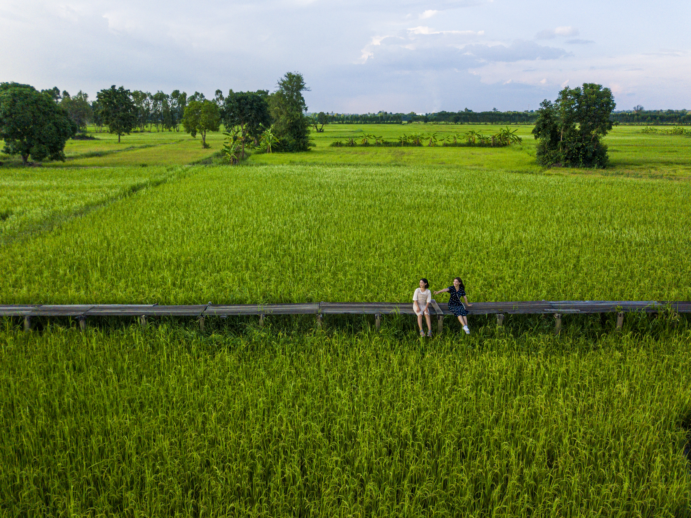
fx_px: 519
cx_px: 346
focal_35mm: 26
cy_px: 259
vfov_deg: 53.0
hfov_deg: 67.3
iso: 100
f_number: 2.2
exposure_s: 1/1600
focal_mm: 4.73
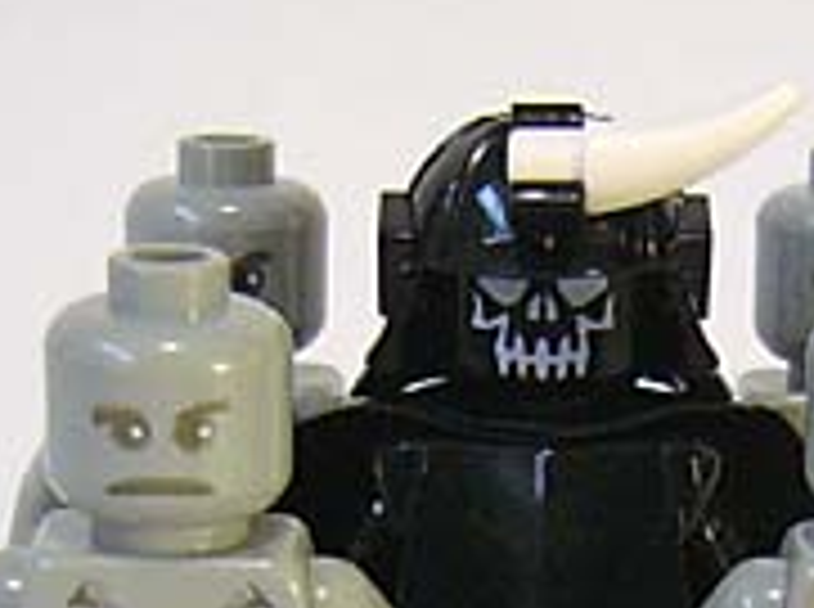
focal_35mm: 124
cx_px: 535
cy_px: 905
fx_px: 2910
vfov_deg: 11.4
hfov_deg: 15.9
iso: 200
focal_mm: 5.8
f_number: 2.8
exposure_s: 1/15
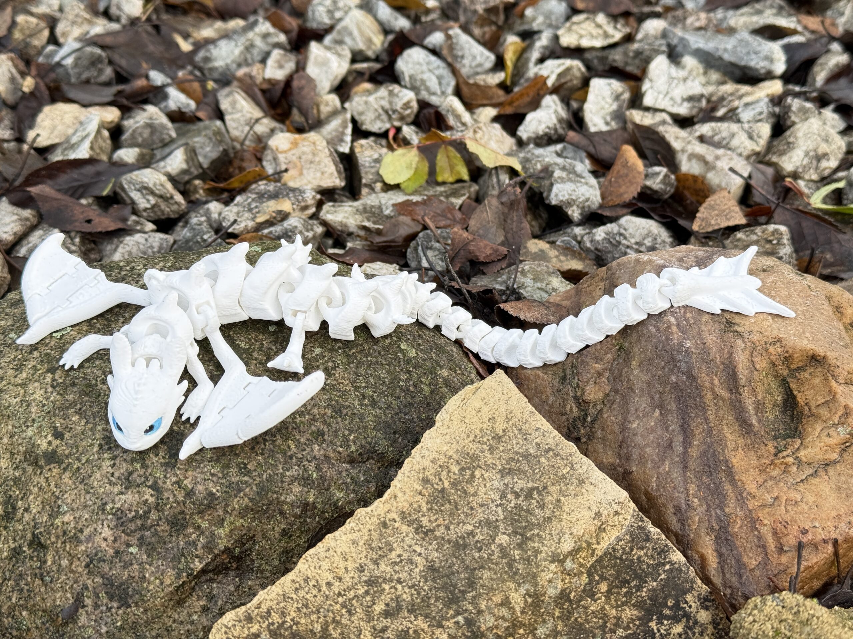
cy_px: 320
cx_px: 426
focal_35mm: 48
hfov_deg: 39.7
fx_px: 1183
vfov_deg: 30.3
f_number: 1.78
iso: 80
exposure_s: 1/187
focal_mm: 6.76
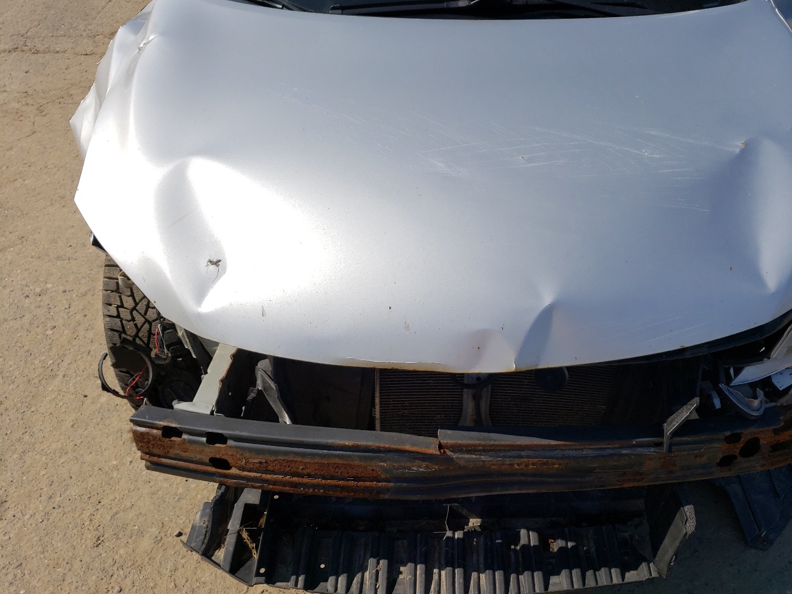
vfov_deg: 44.1
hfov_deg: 56.3
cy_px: 311
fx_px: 732
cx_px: 484
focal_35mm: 32
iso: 50
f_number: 1.5
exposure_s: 1/5000
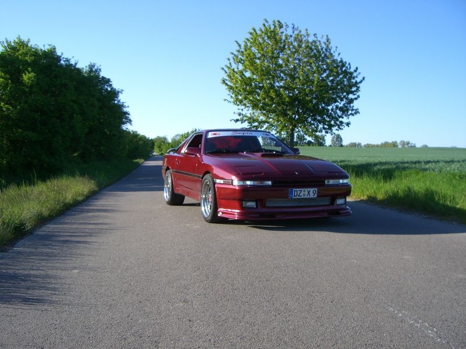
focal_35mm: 38
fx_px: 512
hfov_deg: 49.0
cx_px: 233
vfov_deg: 37.7
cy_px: 174
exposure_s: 1/250
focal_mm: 6.2
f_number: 4.3
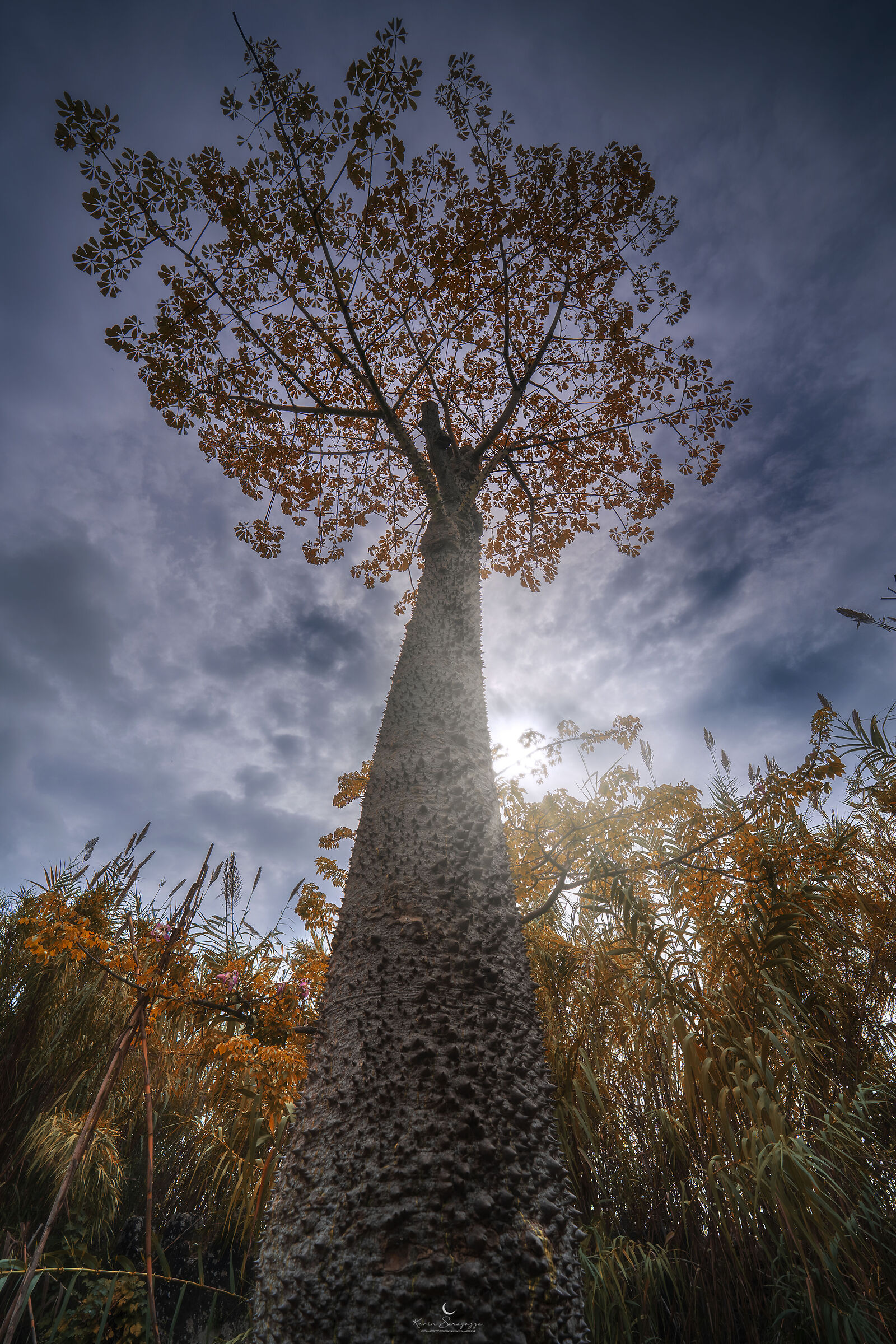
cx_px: 448
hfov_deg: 73.7
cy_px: 672
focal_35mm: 16
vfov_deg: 96.7
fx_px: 597
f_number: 9
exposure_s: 1/400
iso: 100
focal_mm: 16
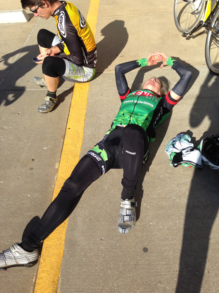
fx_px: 278
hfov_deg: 42.9
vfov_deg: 55.4
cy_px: 146
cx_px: 110
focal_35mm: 33
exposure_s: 1/1427
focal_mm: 4.12
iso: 50
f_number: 2.4
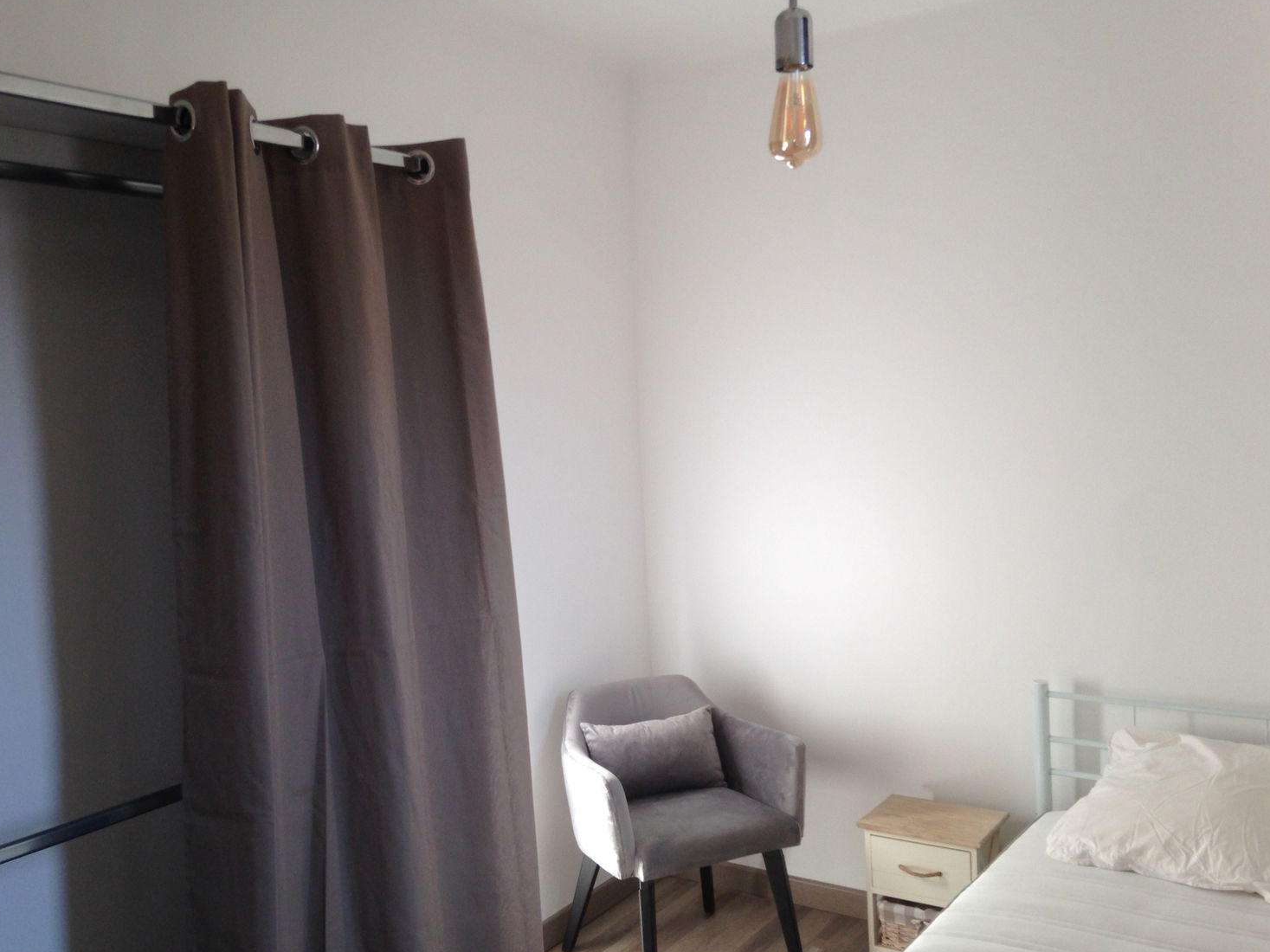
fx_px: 1321
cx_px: 623
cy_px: 510
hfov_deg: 51.4
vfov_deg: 39.6
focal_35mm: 36
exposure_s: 1/60
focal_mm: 4.12
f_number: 2.4
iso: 50
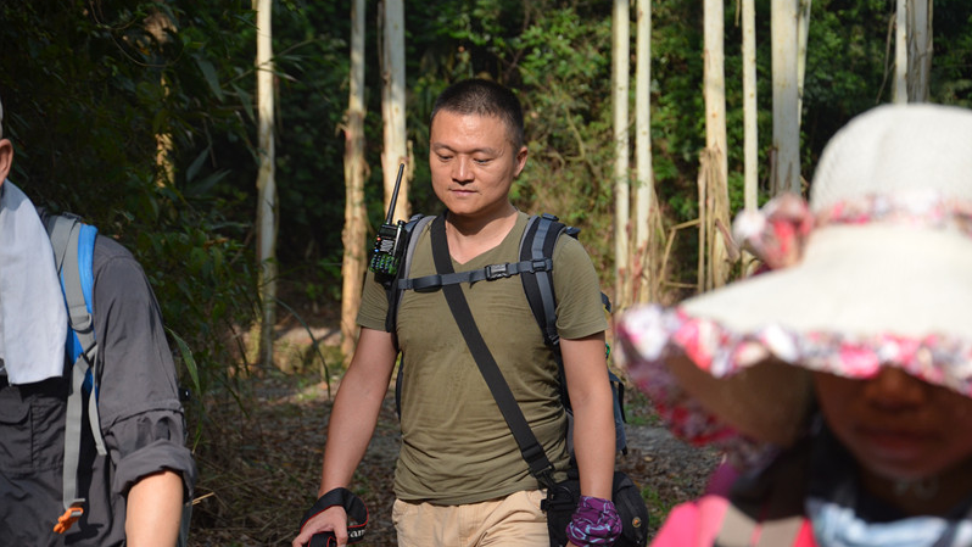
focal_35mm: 110
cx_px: 486
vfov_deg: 11.0
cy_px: 255
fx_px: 2835
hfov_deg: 19.5
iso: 500
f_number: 5.3
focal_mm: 70
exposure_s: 1/1000
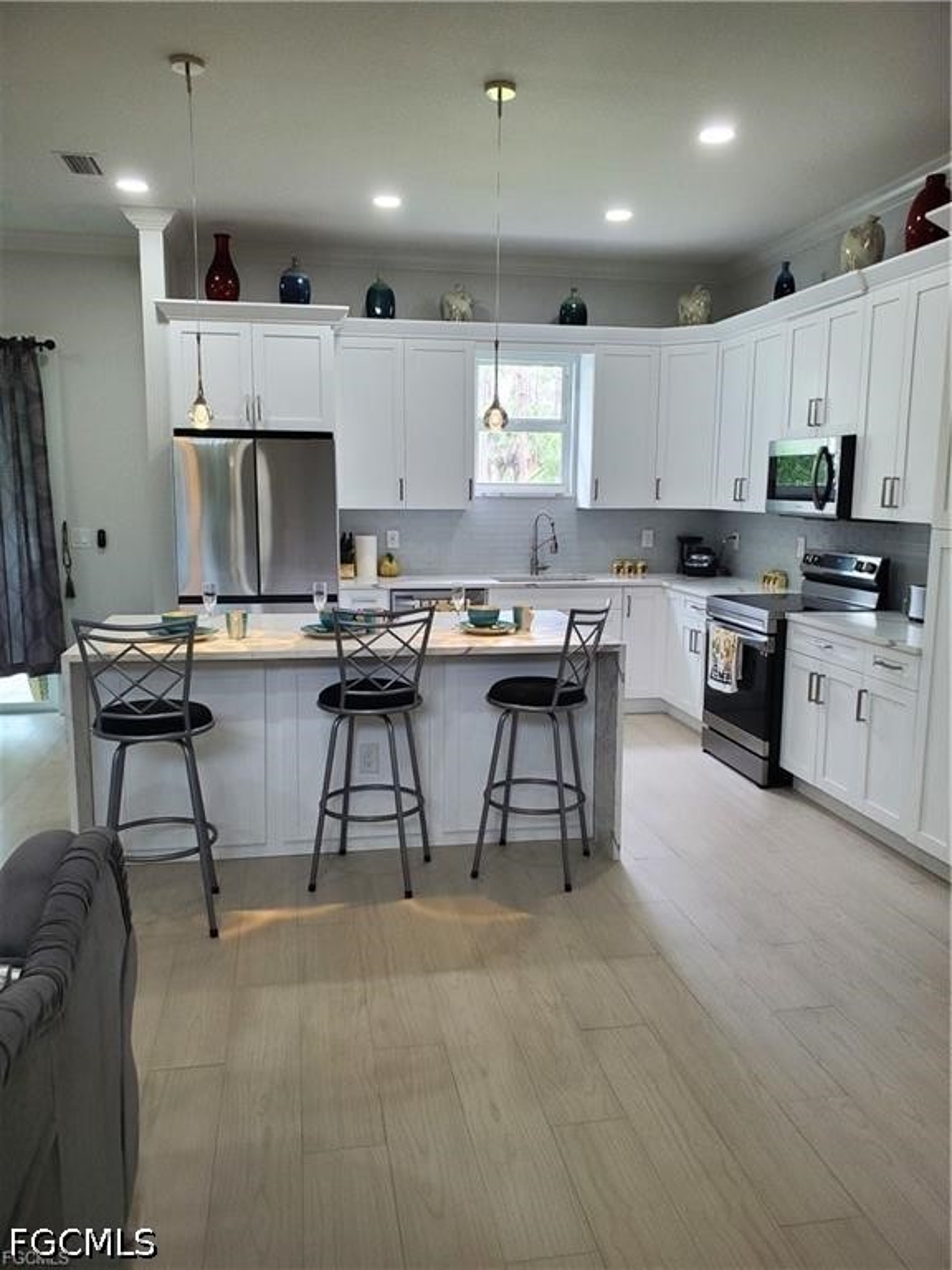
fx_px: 953
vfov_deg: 67.3
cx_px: 476
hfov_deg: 53.1
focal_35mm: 26
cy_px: 635
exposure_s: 1/120
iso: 200
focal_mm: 4.3
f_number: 2.4
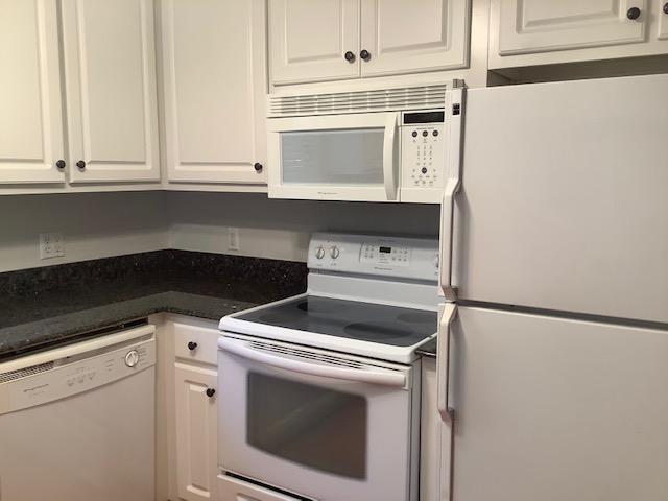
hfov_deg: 58.4
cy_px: 250
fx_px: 598
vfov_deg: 45.4
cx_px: 334
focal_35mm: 31
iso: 100
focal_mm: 3.3
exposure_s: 1/60
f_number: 2.4
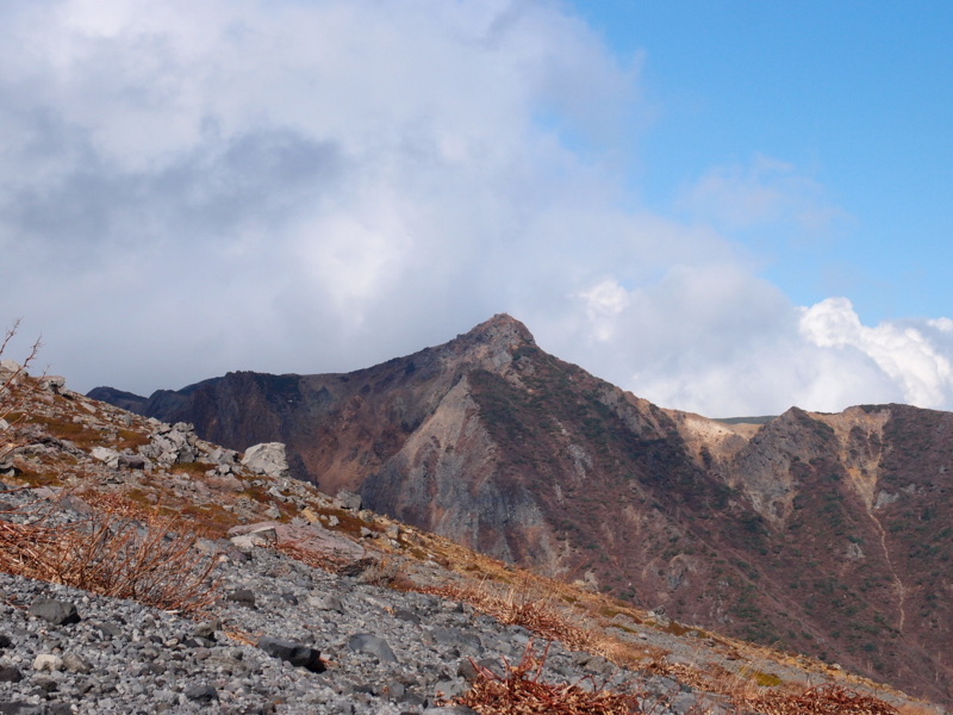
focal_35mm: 71
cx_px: 476
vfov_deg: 20.7
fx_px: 1955
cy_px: 358
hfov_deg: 27.4
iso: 100
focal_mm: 15.27
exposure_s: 1/1000
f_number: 5
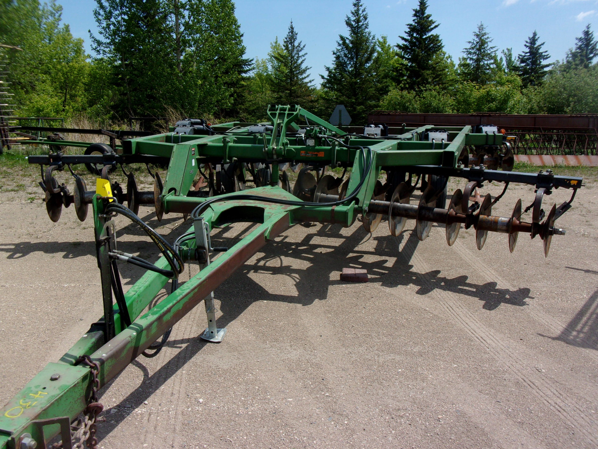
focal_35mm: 28
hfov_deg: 63.4
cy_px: 224
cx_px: 299
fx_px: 484
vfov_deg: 49.7
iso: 80
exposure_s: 1/120
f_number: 10.8
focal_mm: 5.1
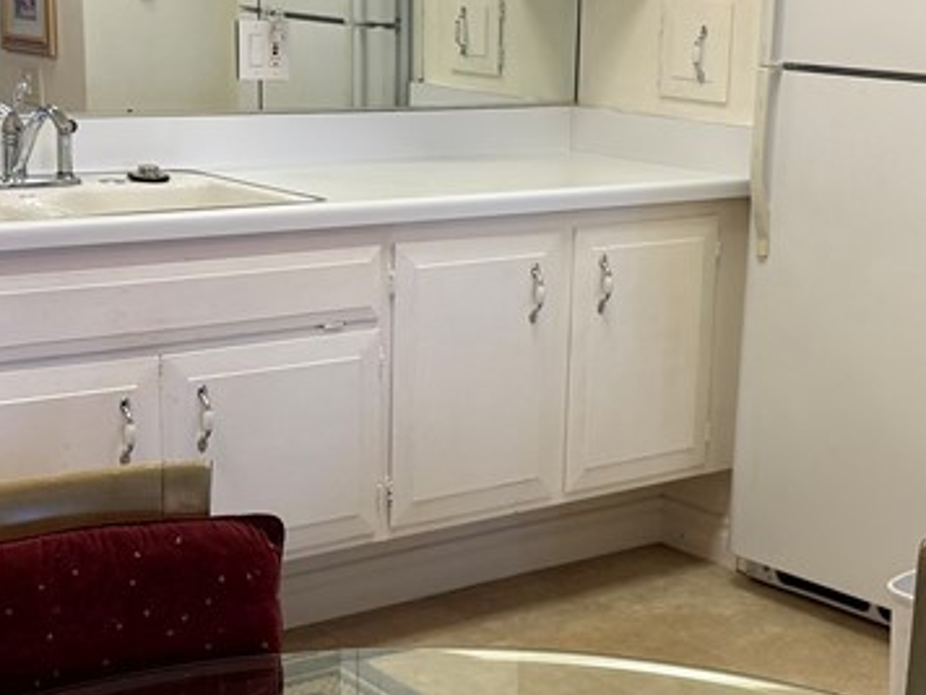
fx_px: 1846
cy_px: 450
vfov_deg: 21.2
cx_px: 559
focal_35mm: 69
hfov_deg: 28.1
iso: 160
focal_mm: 6.76
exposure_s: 1/120
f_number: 1.78
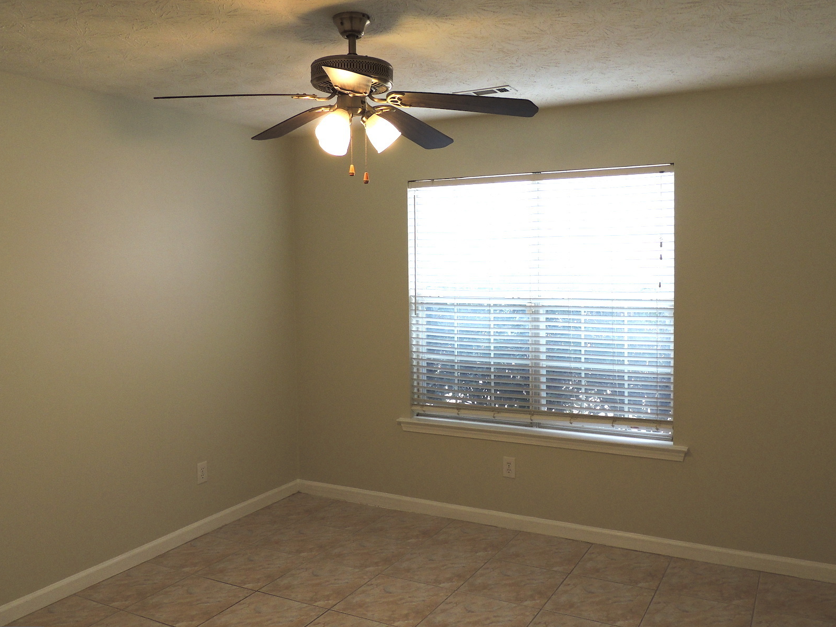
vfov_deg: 48.2
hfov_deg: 61.6
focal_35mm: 29
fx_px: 700
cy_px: 286
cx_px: 436
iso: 100
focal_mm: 4.3
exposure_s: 1/60
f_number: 3
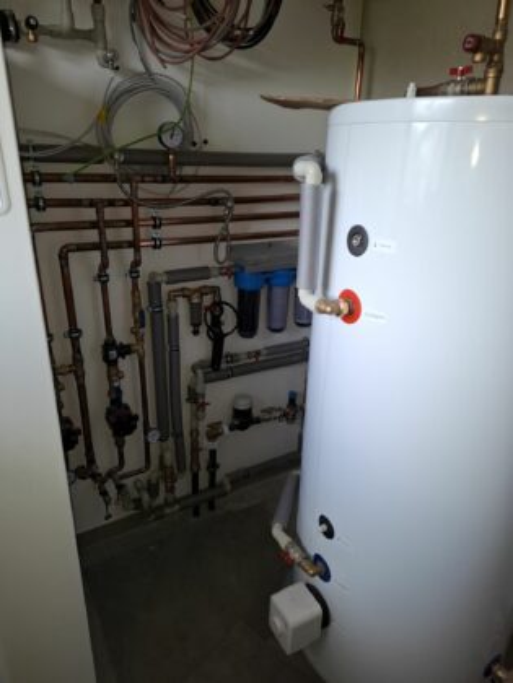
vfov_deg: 73.9
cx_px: 256
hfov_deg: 58.9
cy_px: 342
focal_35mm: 23
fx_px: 454
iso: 160
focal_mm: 5.54
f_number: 1.8
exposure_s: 1/100
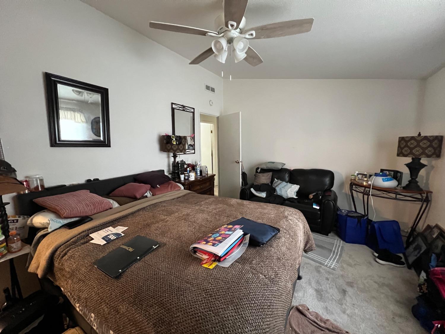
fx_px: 167
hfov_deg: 106.2
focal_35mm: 13
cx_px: 222
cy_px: 167
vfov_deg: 89.9
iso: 1000
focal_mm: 1.57
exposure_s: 1/60
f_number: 1.8
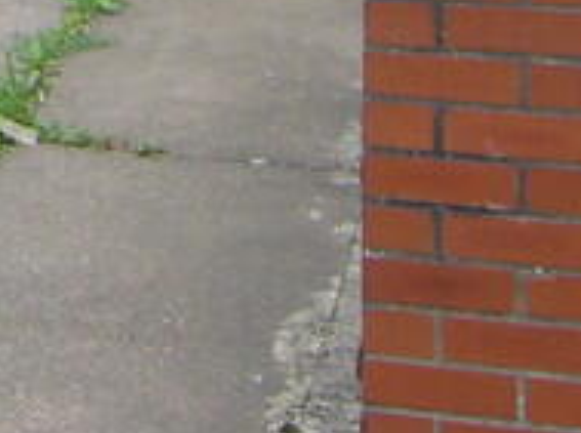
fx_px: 2546
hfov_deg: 12.2
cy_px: -734
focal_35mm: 152
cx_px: -354
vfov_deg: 8.5
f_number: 2.8
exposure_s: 1/250
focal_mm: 4.6
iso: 80
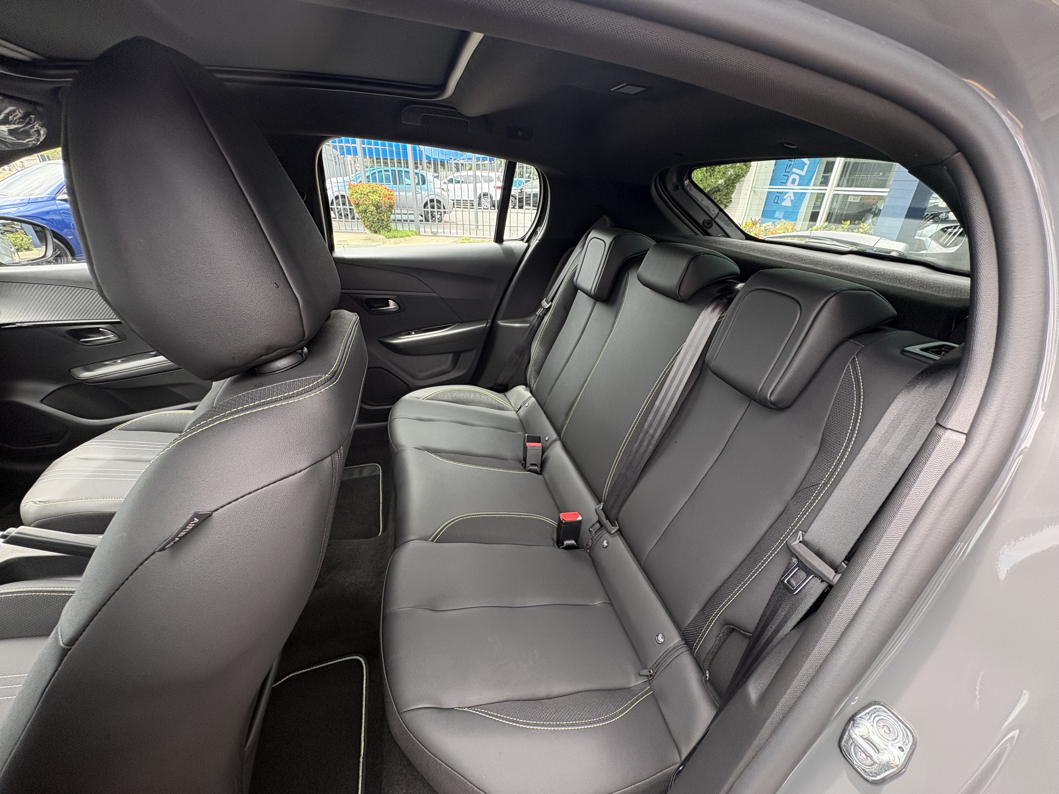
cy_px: 397
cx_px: 530
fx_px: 428
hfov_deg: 102.1
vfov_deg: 85.7
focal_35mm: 14
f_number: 2.2
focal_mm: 2.22
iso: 100
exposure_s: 1/141
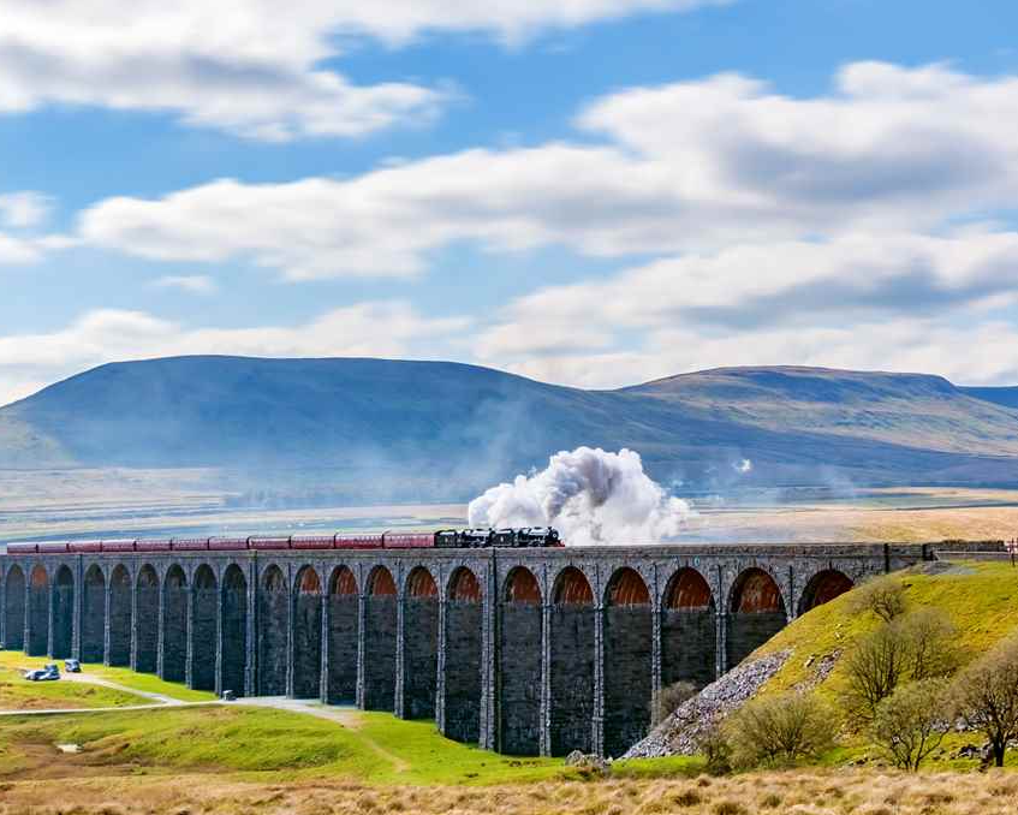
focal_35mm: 59
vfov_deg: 25.8
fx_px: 1778
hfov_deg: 31.9
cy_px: 408
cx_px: 488
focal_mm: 34.5
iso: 200
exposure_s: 1/250
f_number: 11
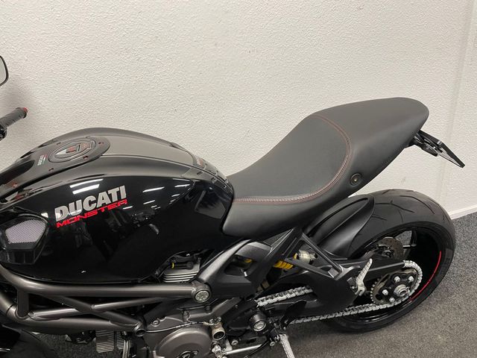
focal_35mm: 26
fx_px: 358
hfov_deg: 67.3
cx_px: 238
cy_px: 179
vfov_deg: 53.1
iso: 80
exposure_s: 1/50
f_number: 1.6
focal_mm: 4.2
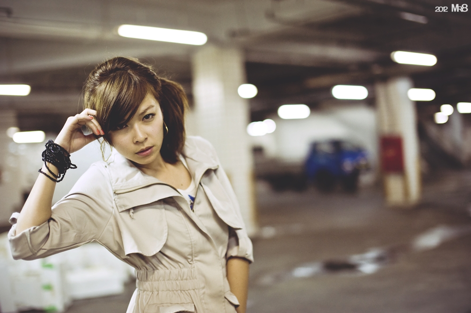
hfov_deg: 39.6
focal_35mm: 50
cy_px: 156
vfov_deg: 26.9
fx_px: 654
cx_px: 236
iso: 1600
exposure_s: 1/250
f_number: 1.4
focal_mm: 50
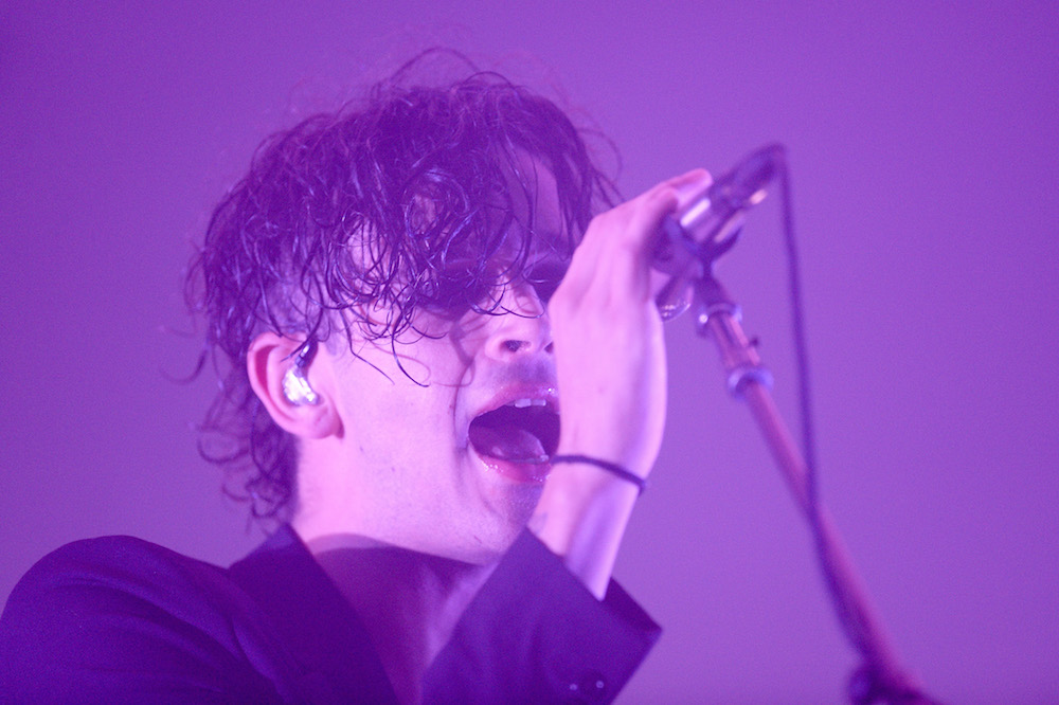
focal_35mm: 400
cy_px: 352
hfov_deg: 5.2
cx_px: 530
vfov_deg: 3.4
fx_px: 11762
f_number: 2.8
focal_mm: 400
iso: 3200
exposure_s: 1/500
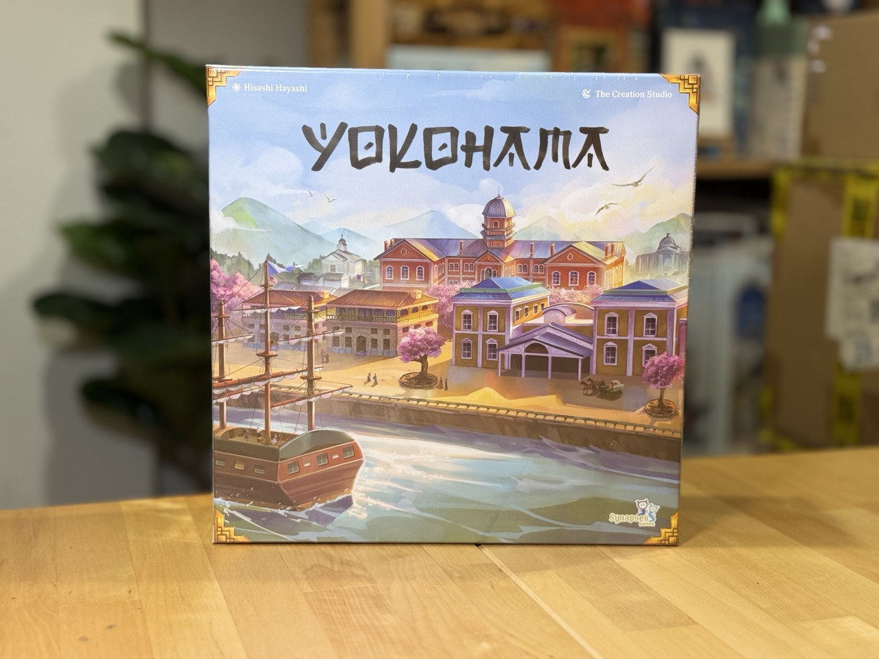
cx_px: 440
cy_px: 330
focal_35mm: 48
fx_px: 1219
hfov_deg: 39.7
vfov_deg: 30.3
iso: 100
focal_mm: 6.76
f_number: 1.78
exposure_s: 1/50
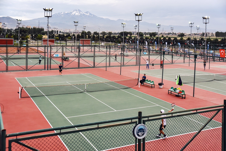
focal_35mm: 40
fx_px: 251
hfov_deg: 48.4
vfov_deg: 33.4
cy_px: 76
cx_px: 113
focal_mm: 40
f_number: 2.8
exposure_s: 1/2000
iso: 1250
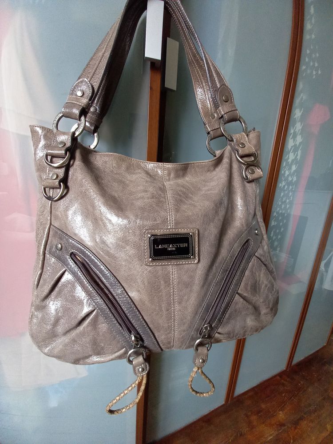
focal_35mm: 13
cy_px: 222
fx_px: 167
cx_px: 166
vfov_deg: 106.2
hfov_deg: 89.9
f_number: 2.2
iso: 160
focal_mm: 1.42
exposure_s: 1/50
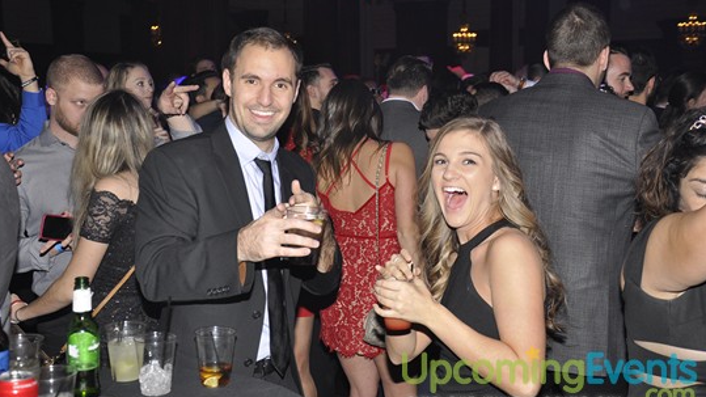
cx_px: 356
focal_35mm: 48
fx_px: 898
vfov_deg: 24.9
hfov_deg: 42.9
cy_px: 187
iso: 400
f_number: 5
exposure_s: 1/60
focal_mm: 30
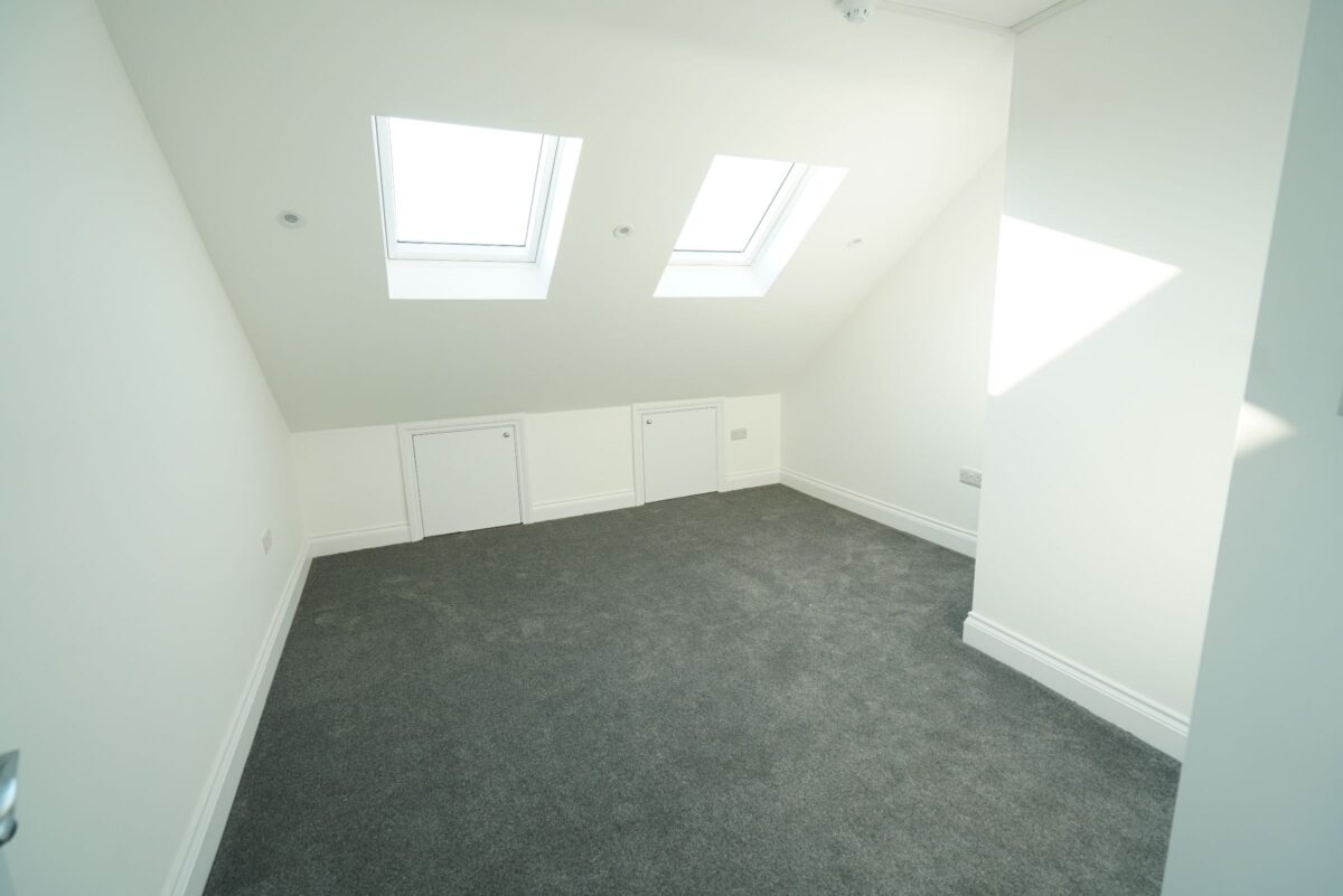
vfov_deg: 73.8
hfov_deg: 96.7
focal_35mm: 16
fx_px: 597
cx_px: 672
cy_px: 448
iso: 400
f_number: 5
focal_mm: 16
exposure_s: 1/160
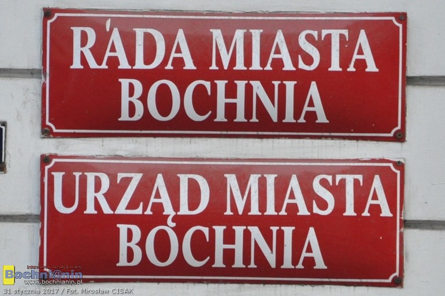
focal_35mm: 158
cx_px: 222
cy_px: 148
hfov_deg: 13.0
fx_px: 1946
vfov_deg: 8.7
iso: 800
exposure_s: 1/50
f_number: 7.1
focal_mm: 105
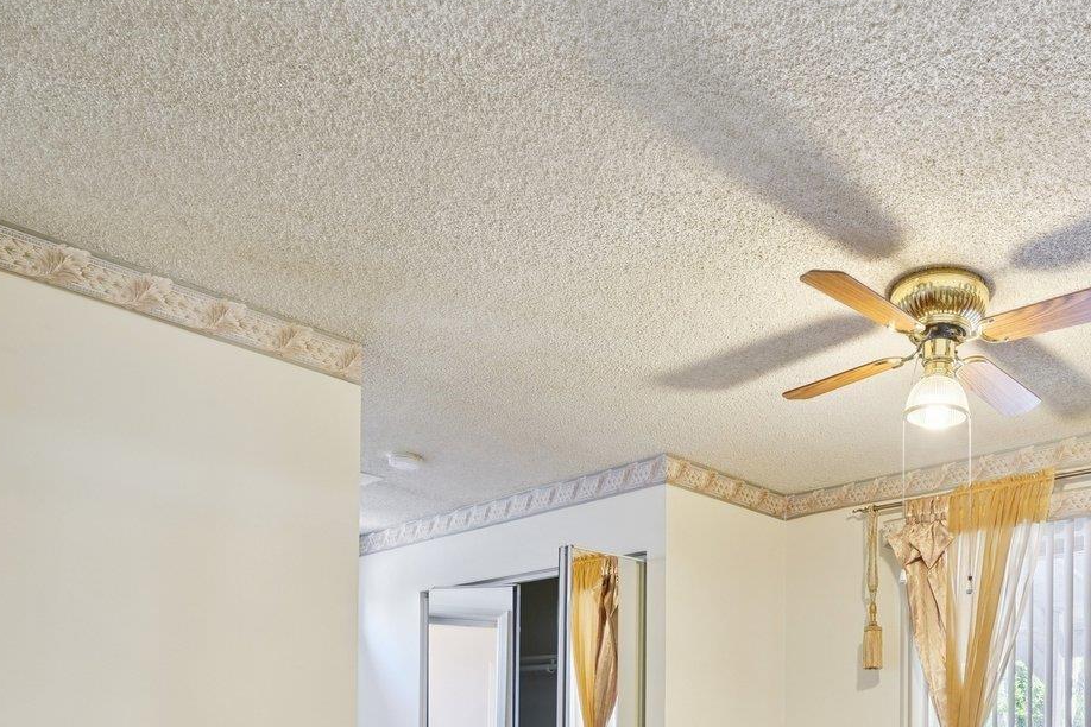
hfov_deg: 60.0
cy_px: 758
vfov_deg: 38.8
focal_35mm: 29
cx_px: 825
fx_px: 879
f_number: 8
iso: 400
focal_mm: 13
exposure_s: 1/3.33
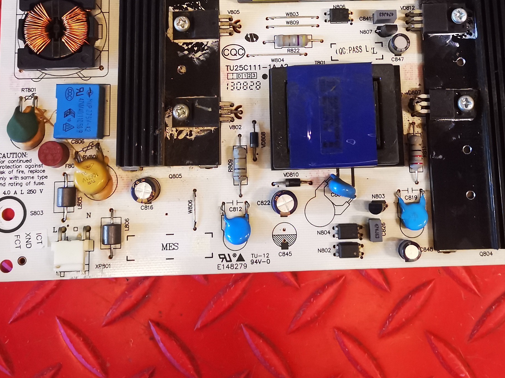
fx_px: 788
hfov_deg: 35.4
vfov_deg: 26.2
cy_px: 46
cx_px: 298
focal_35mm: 54
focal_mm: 5.58
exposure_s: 1/25
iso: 800
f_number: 1.8
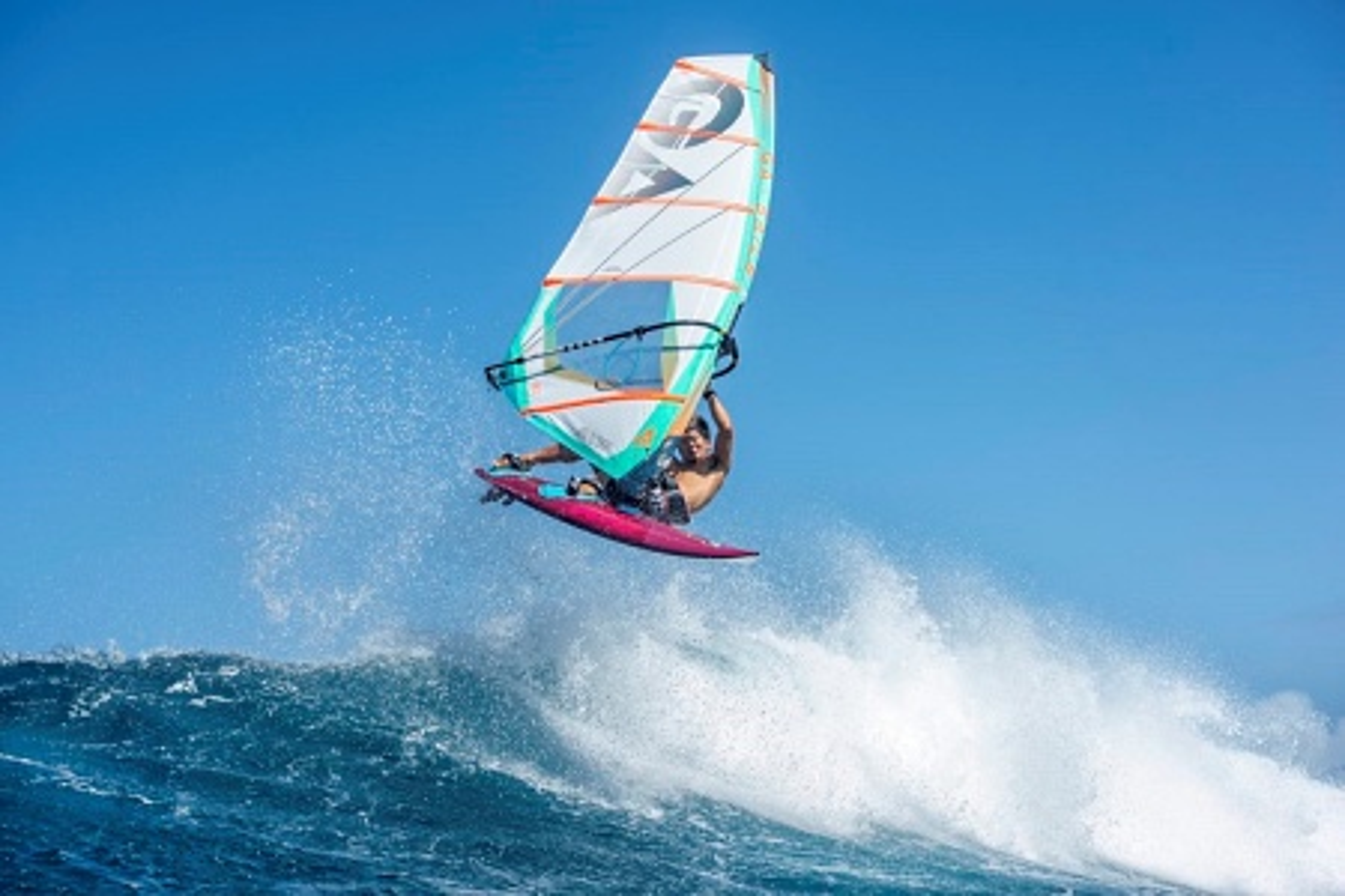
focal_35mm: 95
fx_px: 3549
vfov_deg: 14.4
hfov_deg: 21.5
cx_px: 672
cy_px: 448
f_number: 6.3
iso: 100
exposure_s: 1/1250
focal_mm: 95
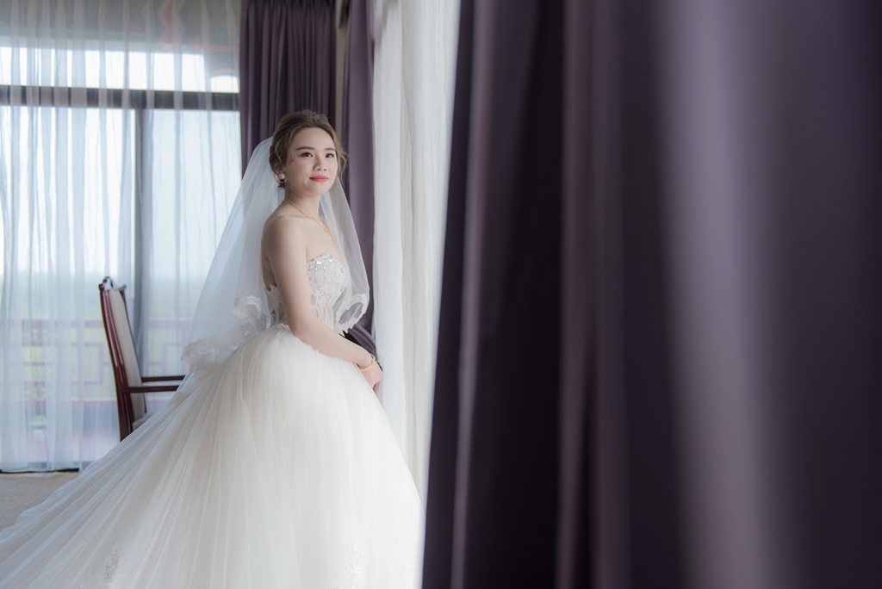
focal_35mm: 38
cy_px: 294
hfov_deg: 50.7
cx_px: 441
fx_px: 931
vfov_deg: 35.1
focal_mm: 38
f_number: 3.2
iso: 200
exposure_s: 1/200
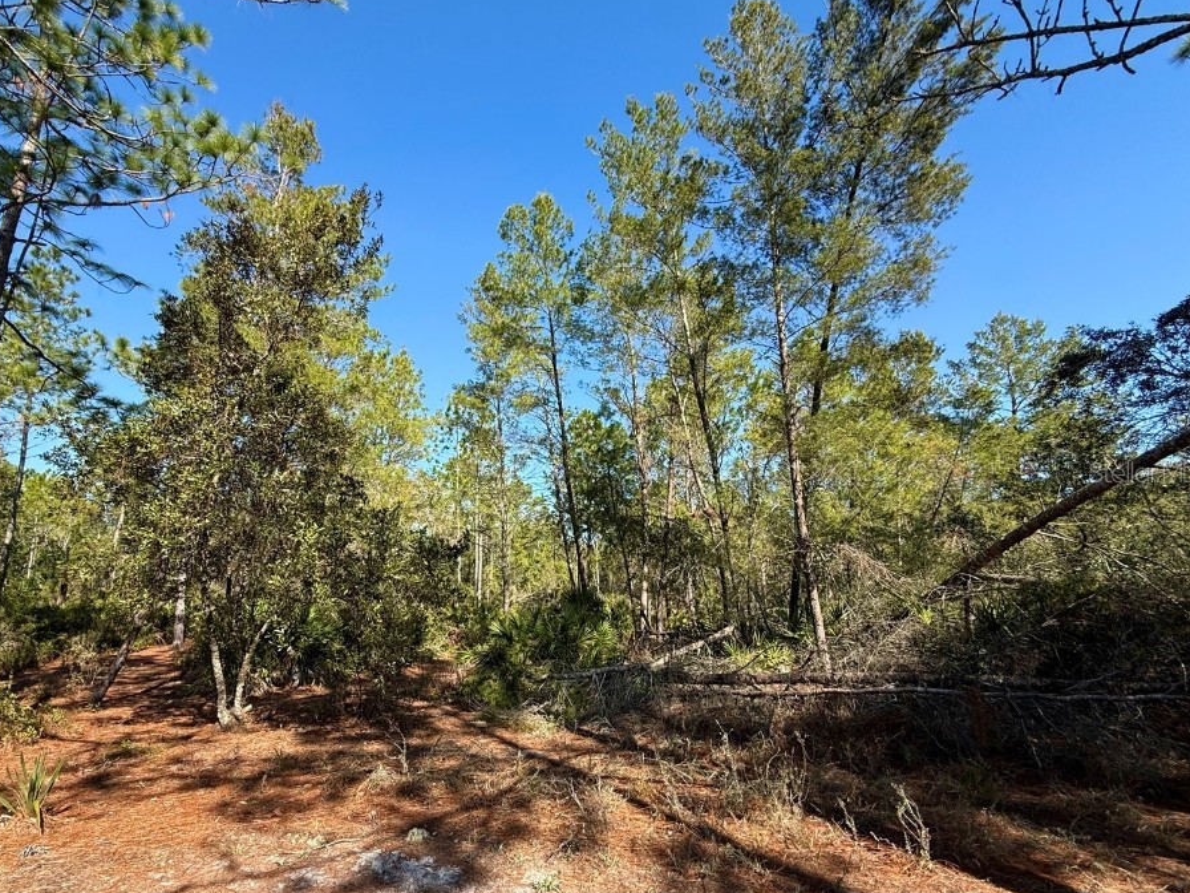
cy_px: 472
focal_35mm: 16
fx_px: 550
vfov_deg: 78.0
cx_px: 534
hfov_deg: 94.2
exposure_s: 1/779
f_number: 2.2
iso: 50
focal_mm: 2.22
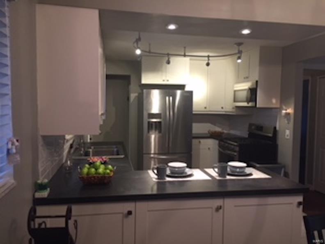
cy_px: 122
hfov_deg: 61.7
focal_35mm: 29
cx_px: 162
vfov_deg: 48.2
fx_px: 272
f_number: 2.2
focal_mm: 4.15
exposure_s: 1/30
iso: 100
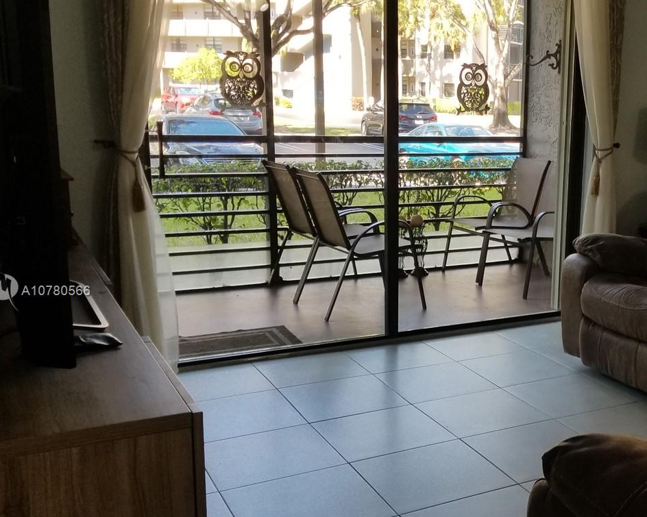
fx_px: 823
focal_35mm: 43
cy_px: 292
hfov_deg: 40.9
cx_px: 530
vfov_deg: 34.8
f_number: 1.7
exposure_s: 1/130
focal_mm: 4.25
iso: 50
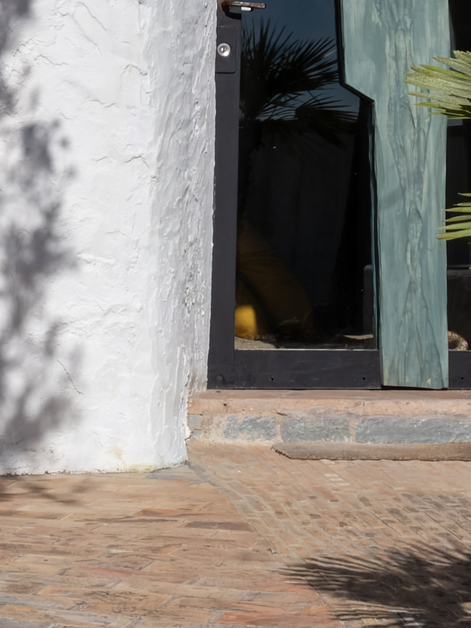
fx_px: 3520
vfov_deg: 9.6
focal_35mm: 194
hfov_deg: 7.7
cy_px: -560
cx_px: 332
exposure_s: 1/1000
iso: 800
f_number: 16
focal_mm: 35
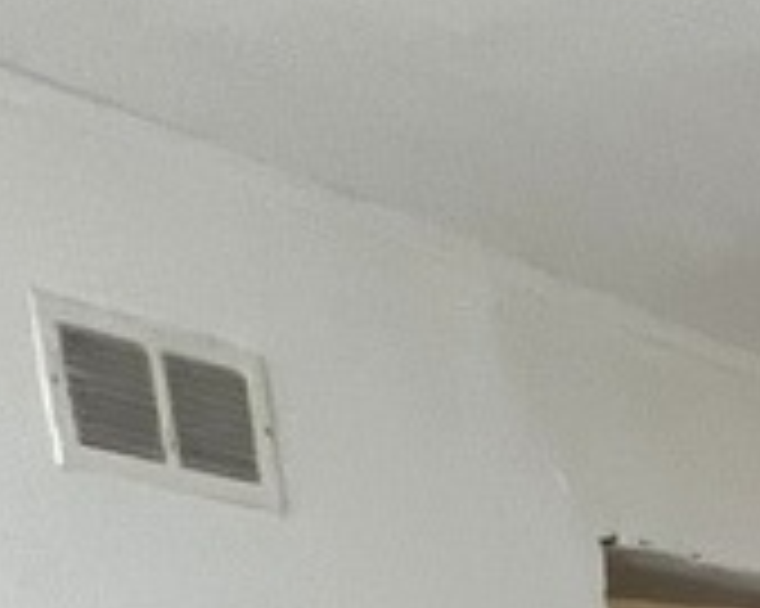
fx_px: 1821
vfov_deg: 11.6
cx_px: 1295
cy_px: 1783
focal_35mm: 81
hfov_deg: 19.0
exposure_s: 1/60
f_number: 1.8
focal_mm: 1.57
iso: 250
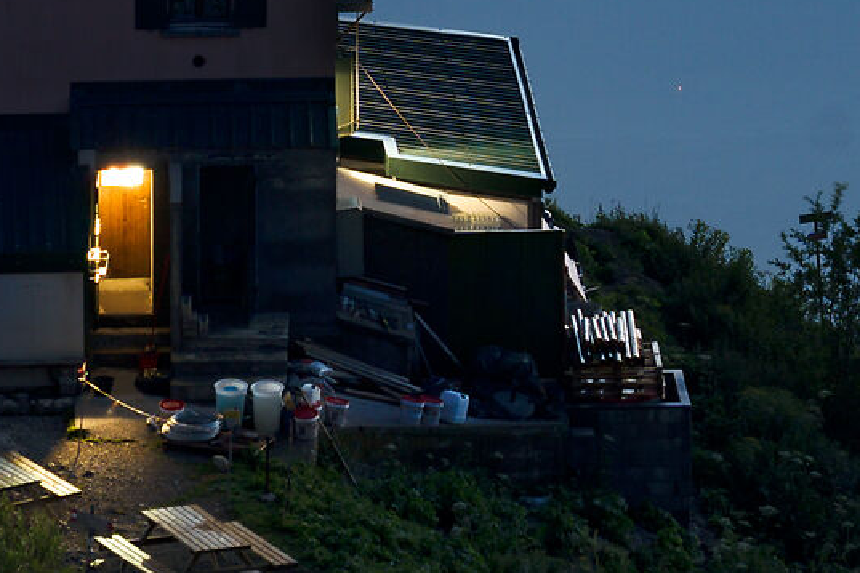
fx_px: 8217
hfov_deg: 6.0
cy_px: -498
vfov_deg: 4.0
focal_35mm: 344
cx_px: 452
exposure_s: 30
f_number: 7.1
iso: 100
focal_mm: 77
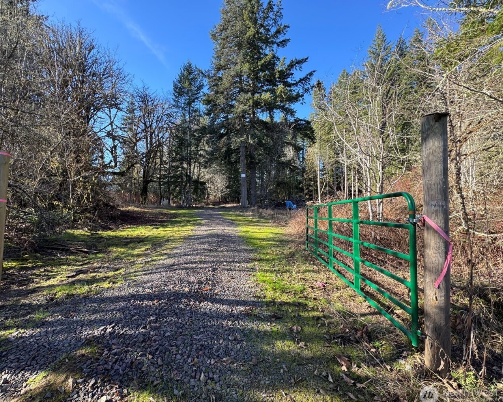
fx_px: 223
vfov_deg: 84.0
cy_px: 202
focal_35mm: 15
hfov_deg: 96.6
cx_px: 233
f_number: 2.2
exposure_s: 1/201
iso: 40
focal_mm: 2.22
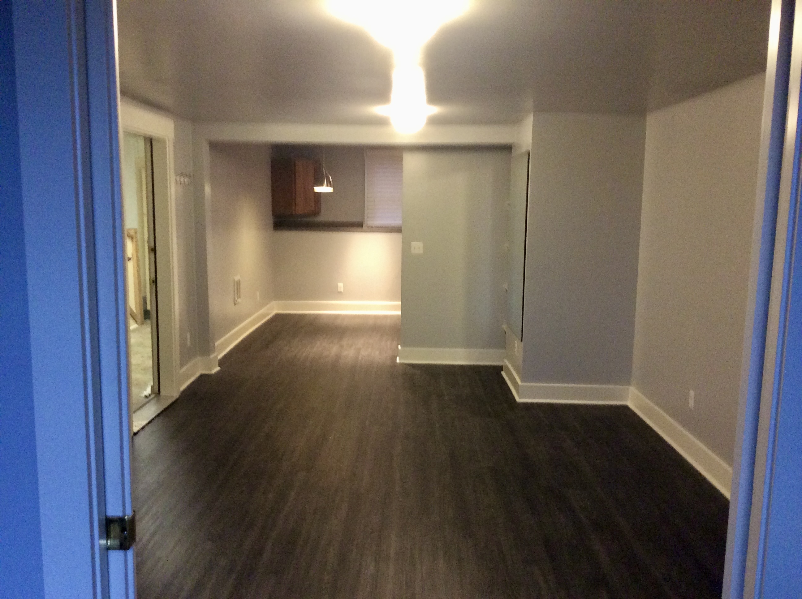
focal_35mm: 33
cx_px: 401
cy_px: 300
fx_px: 763
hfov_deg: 55.4
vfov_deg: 42.8
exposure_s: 1/24
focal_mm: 3.3
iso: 250
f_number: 2.4
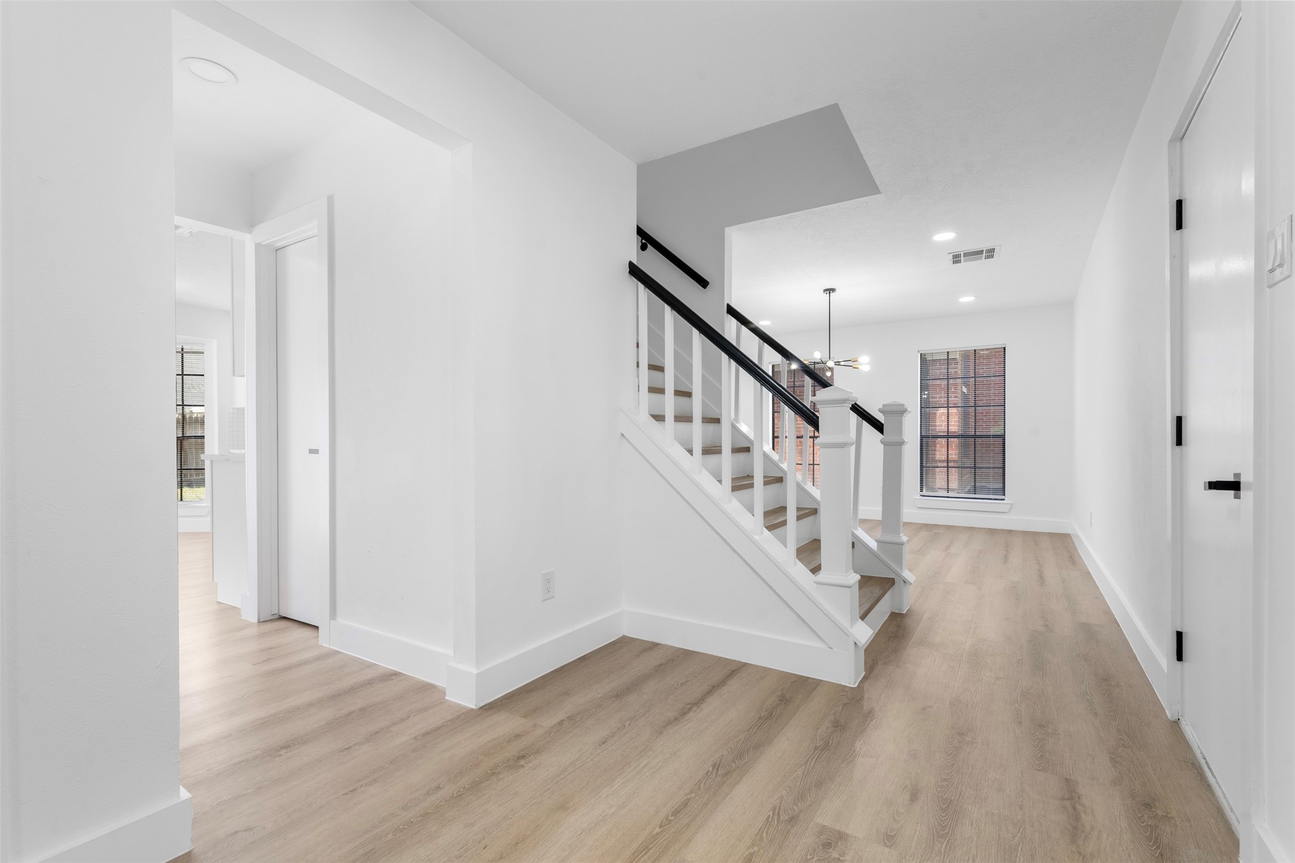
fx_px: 576
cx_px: 648
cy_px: 432
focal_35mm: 16
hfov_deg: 96.7
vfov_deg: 73.7
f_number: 9
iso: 250
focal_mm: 16
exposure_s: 1/6
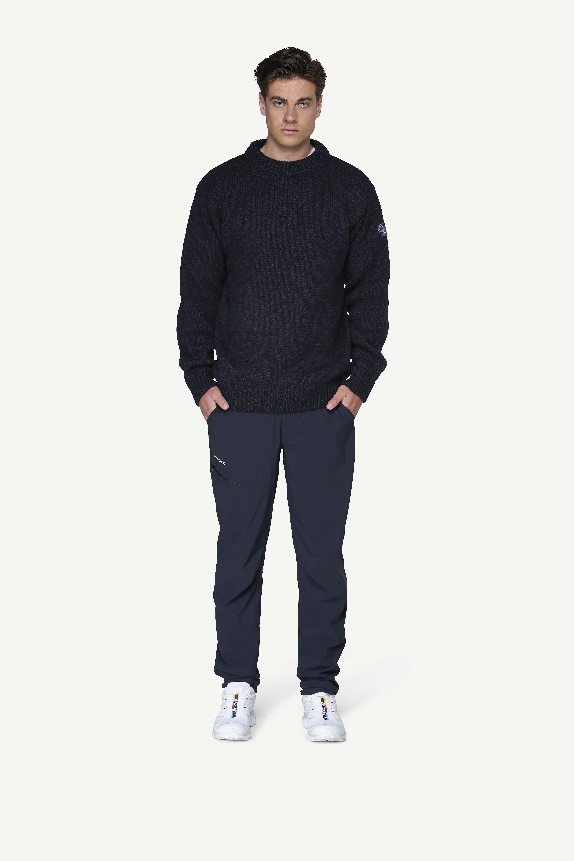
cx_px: 287
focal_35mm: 70
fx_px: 1674
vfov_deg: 28.8
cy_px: 430
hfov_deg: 19.5
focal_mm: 70
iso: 100
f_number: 5.6
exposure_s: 1/50
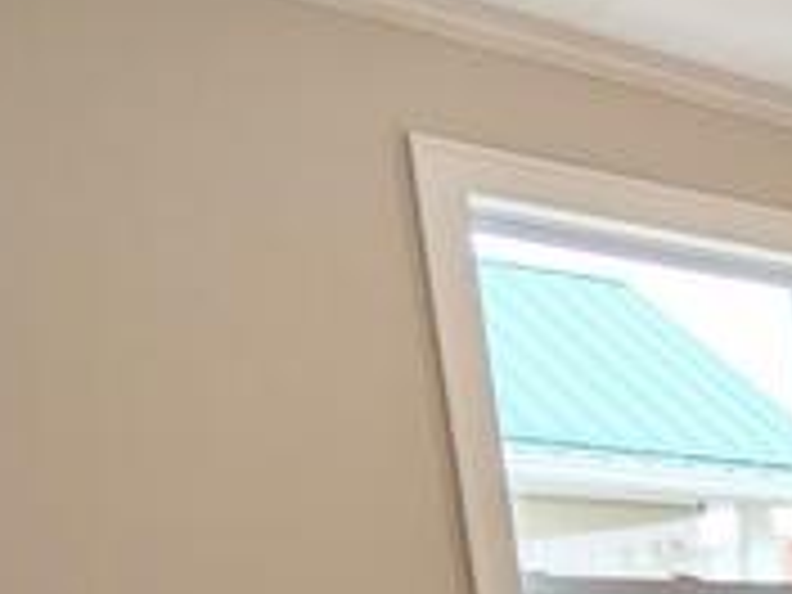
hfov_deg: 22.7
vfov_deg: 19.5
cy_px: 1044
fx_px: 1327
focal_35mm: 58
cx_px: 1350
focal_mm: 2.02
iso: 60
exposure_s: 1/120
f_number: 1.7
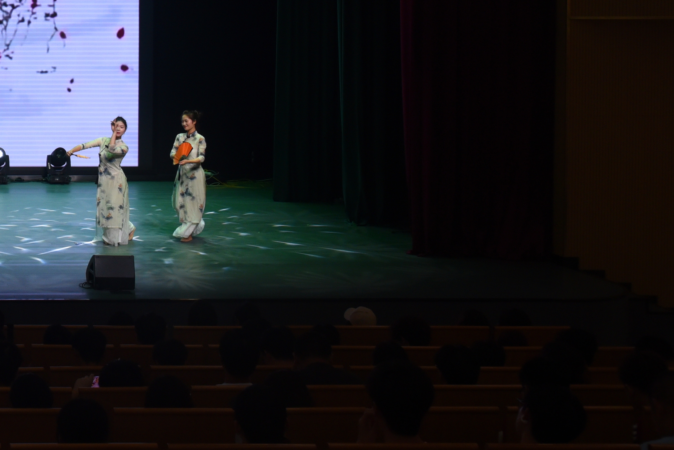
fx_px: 1480
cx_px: -157
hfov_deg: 23.3
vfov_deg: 17.1
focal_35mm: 79
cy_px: 55
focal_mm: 32
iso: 1000
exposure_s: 1/320
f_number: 5.6
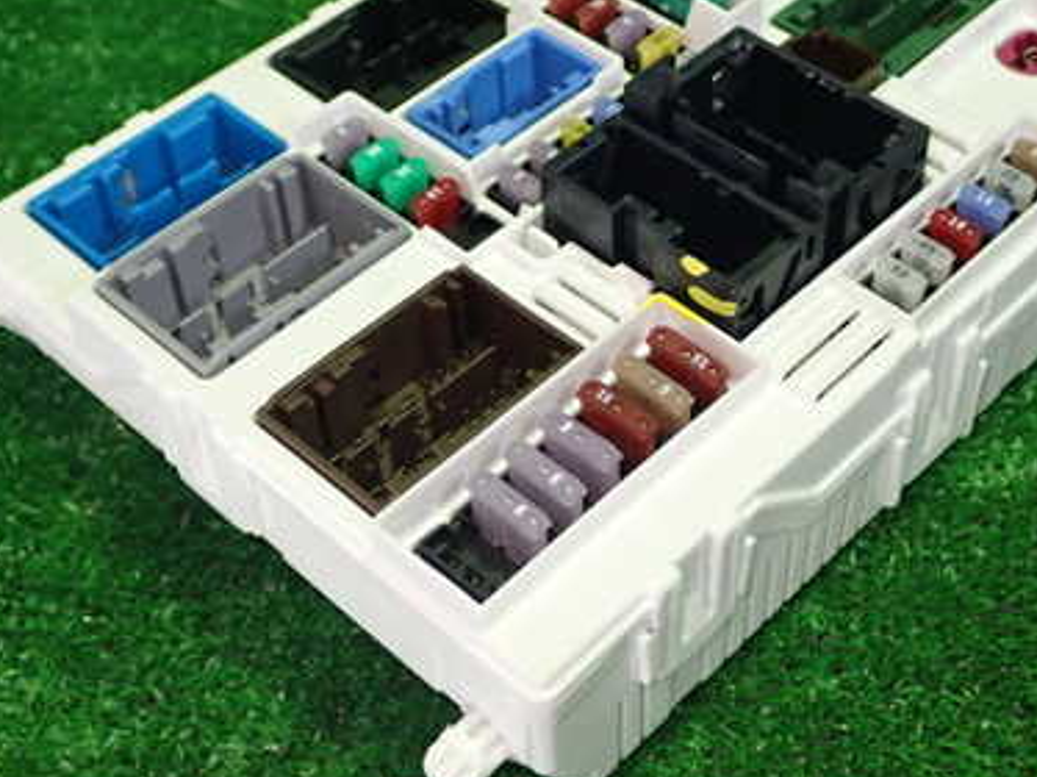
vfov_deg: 24.0
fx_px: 1826
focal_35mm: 61
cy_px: 305
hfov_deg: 31.7
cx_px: 591
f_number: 2.7
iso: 400
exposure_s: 1/40
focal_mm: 6.83
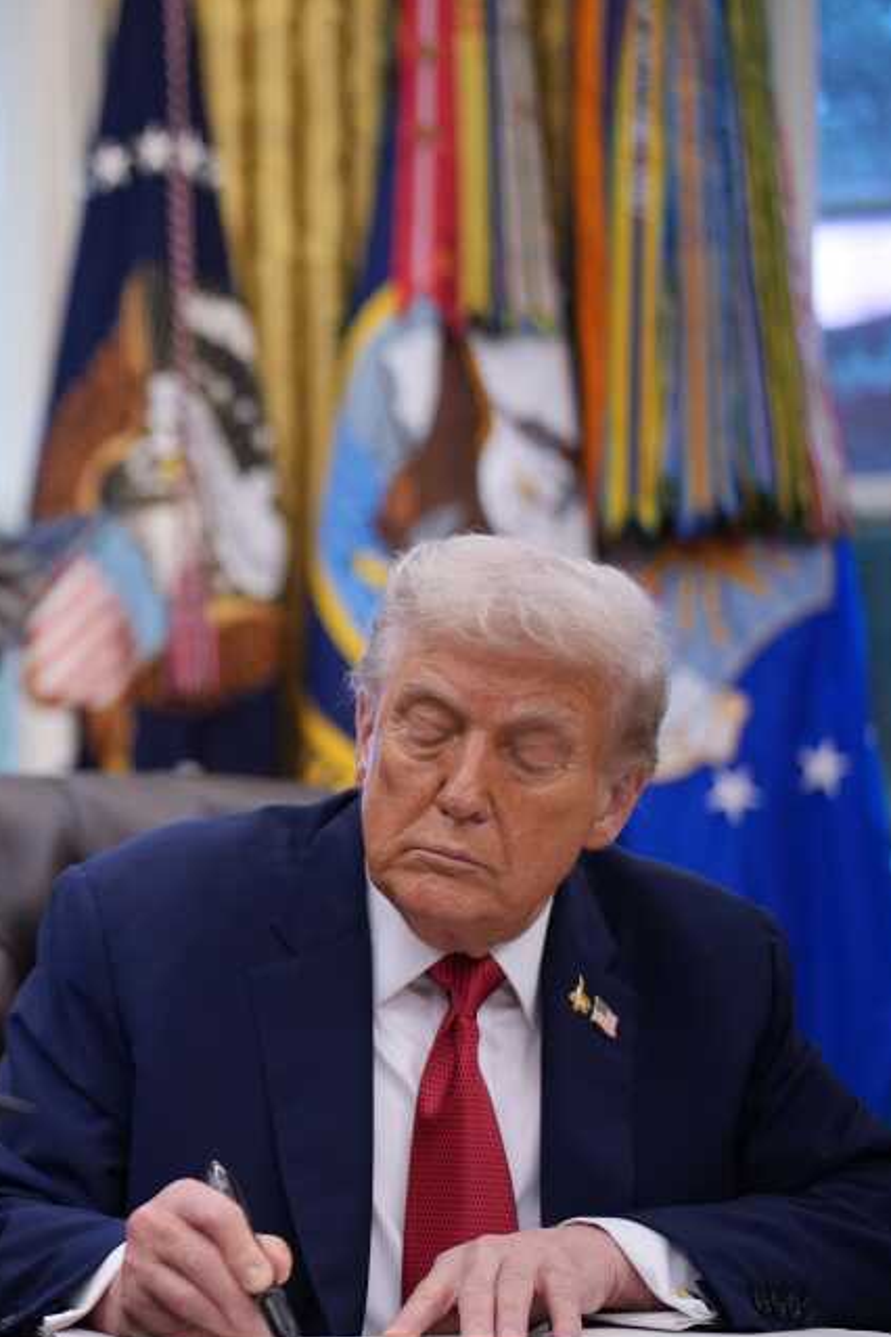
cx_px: -203
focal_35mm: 86
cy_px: 758
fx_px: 3193
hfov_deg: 15.3
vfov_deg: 23.6
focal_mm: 50
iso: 1600
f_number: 1.4
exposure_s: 1/640
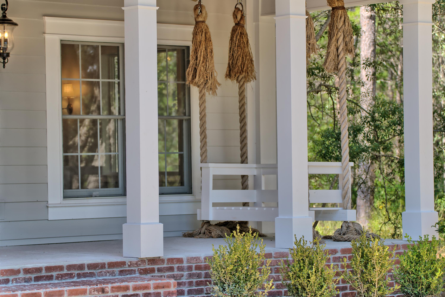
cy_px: 148
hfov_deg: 15.5
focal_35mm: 132
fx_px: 1632
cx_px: 222
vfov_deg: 10.4
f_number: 4.5
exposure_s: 1/200
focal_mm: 132
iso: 160
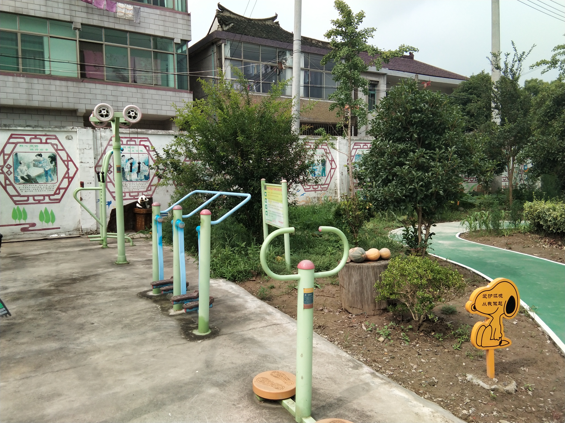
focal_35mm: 31
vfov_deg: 45.4
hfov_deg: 58.4
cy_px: 212
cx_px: 282
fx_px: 506
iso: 50
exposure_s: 1/893
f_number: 2.2
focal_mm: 3.69
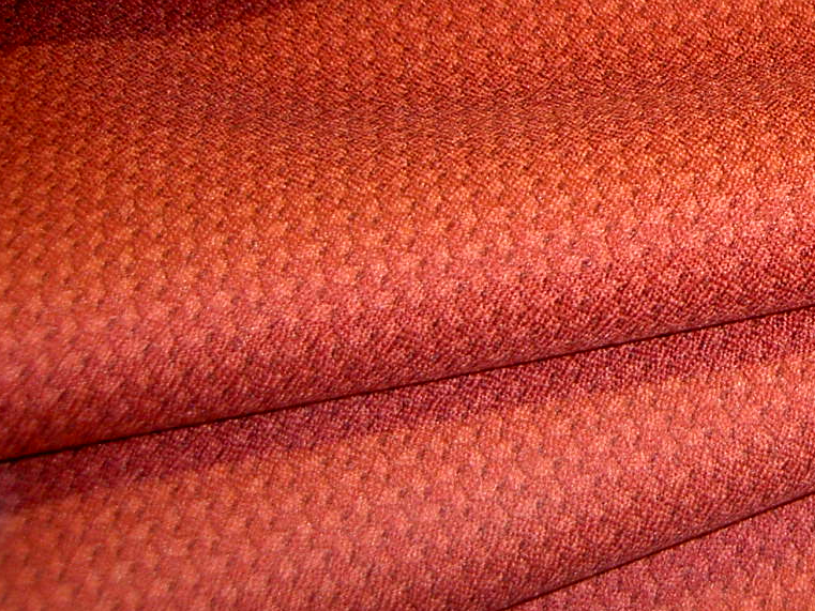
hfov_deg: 22.7
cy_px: 67
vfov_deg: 17.7
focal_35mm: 82
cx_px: 846
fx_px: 1931
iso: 100
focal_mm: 8
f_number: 2.8
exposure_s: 1/59.5
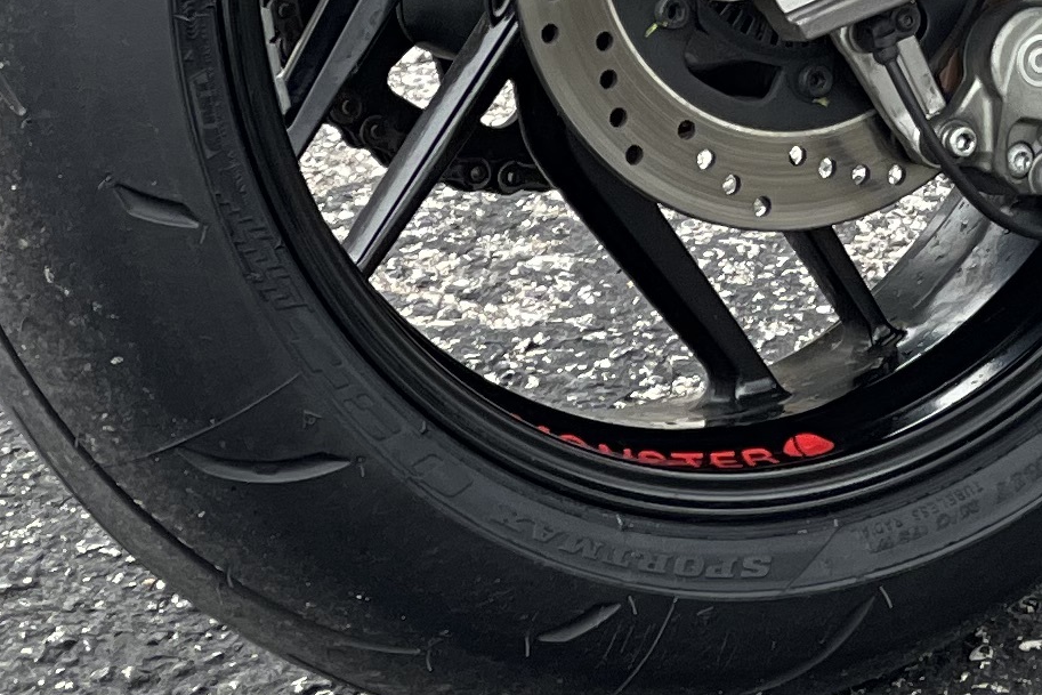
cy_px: -874
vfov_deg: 4.6
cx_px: 1885
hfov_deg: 6.8
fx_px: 8510
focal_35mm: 294
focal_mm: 7.5
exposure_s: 1/121
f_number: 2.2
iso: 32
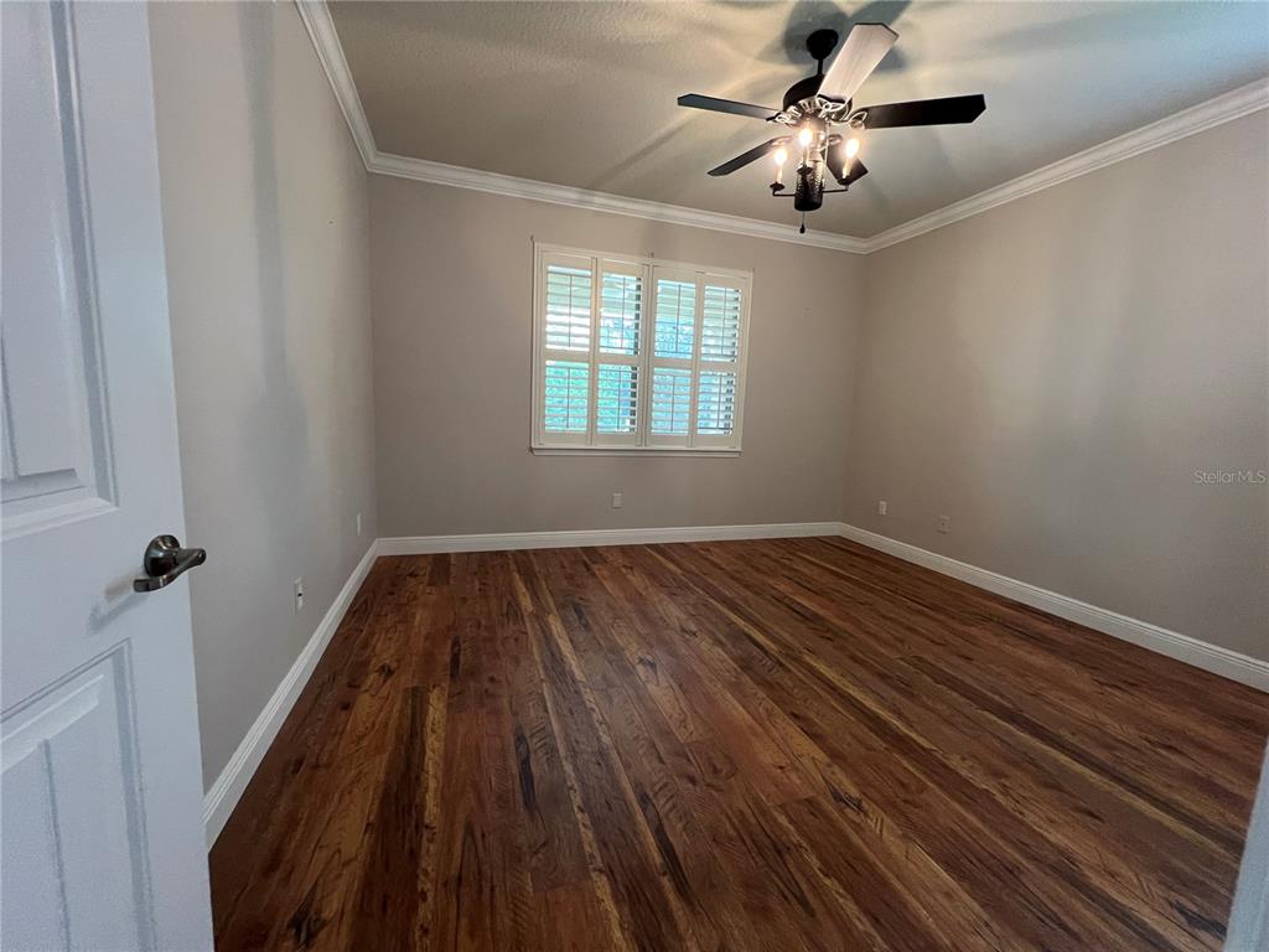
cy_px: 476
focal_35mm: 13
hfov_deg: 106.2
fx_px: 477
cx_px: 634
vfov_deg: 89.9
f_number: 1.8
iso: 400
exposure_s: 1/60
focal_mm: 1.57
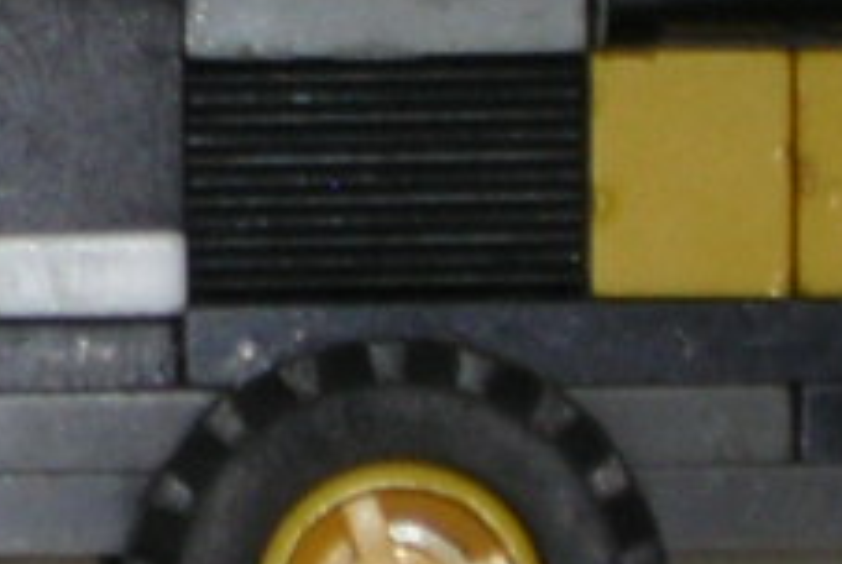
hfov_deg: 4.1
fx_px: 11850
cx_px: -297
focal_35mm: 506
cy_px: 193
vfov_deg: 2.7
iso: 50
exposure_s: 1/60.1
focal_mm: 14.1
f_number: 4.7
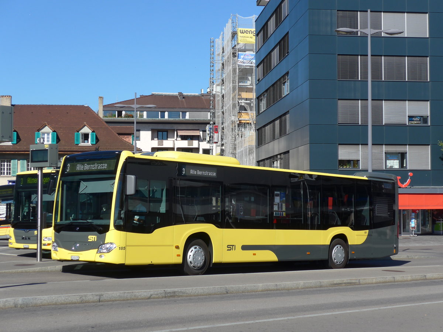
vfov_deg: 22.3
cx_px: 222
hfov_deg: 29.4
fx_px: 845
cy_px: 166
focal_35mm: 66
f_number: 3.9
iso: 80
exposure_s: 1/800
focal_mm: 13.4
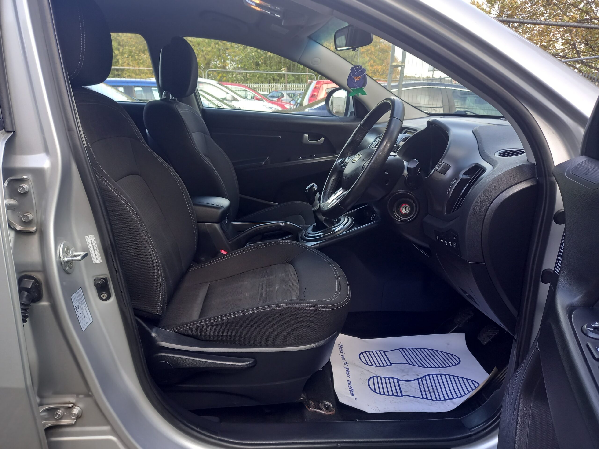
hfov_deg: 69.4
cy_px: 224
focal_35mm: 25
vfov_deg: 54.9
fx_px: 433
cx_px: 300
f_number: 2
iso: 80
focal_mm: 4.6
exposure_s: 1/60
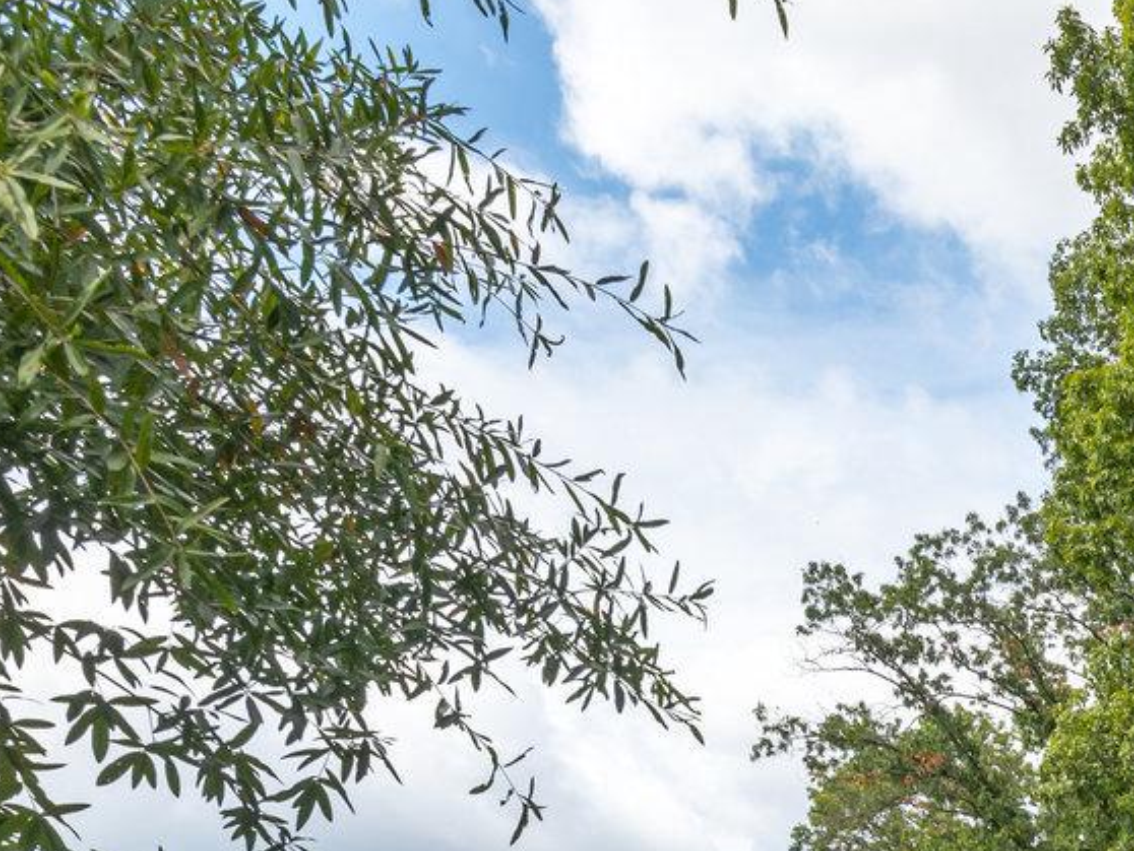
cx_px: 1486
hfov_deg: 26.9
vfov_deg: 20.3
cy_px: 1346
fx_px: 1966
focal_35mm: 60
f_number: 8
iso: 400
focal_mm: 17
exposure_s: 1/320
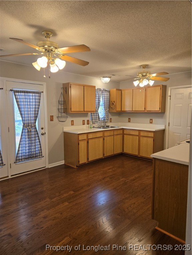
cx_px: 96
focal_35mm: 23
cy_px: 128
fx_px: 170
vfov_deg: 73.9
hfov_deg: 58.9
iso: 160
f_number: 1.8
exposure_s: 1/120
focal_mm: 5.4
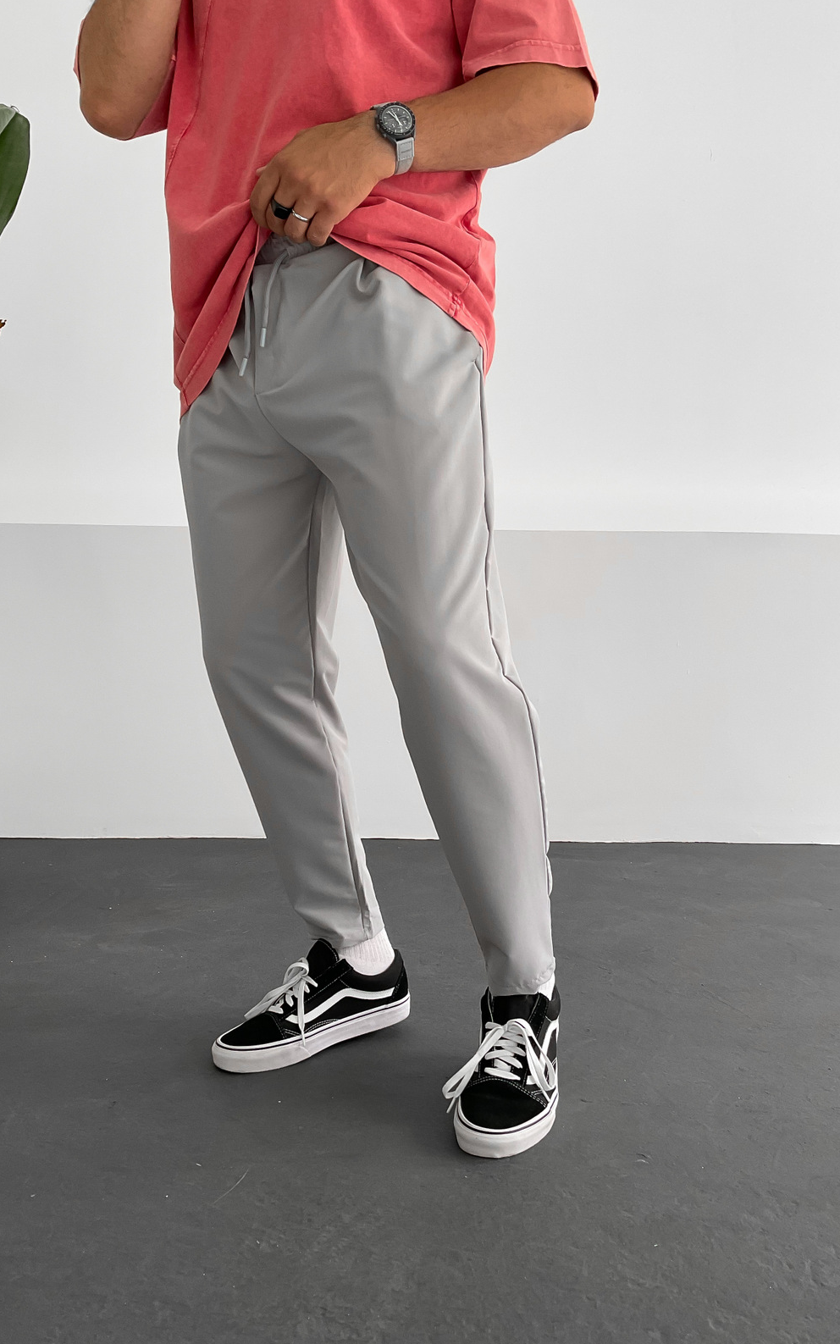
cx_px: 432
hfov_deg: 40.6
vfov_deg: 61.2
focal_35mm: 31
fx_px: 1135
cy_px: 672
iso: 40
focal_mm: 3
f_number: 1.8
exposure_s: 1/120
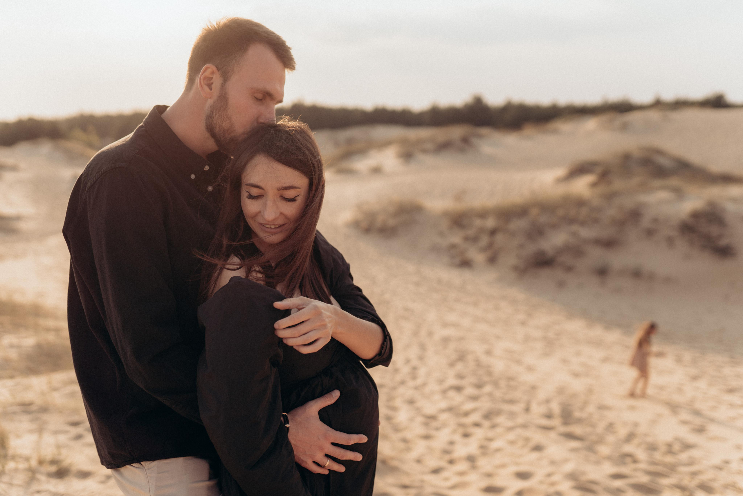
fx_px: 722
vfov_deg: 37.9
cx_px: 372
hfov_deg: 54.4
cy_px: 248
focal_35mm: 35
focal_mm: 35
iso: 100
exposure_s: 1/2500
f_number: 2
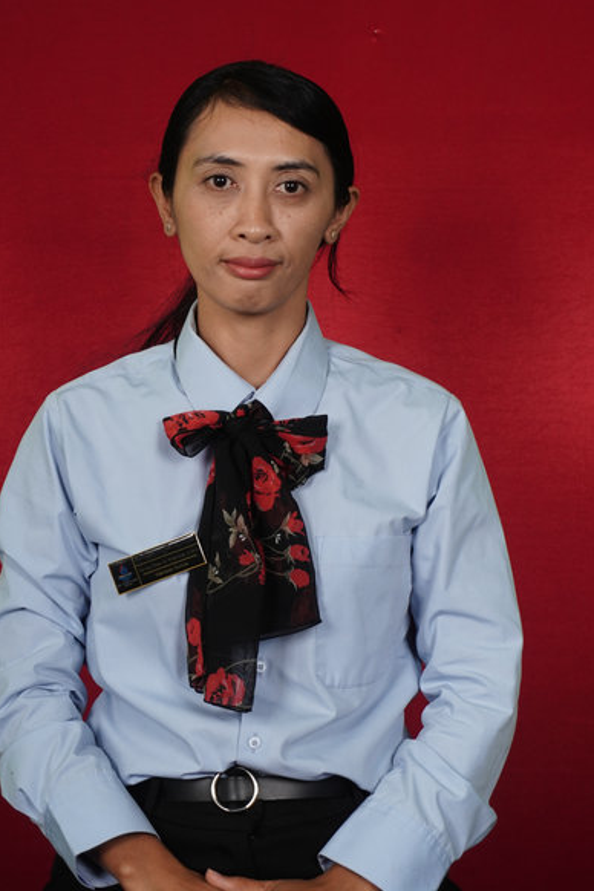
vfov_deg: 20.6
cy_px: 352
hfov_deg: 13.8
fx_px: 2450
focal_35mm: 99
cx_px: 254
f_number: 6.3
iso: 400
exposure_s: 1/160
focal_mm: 50
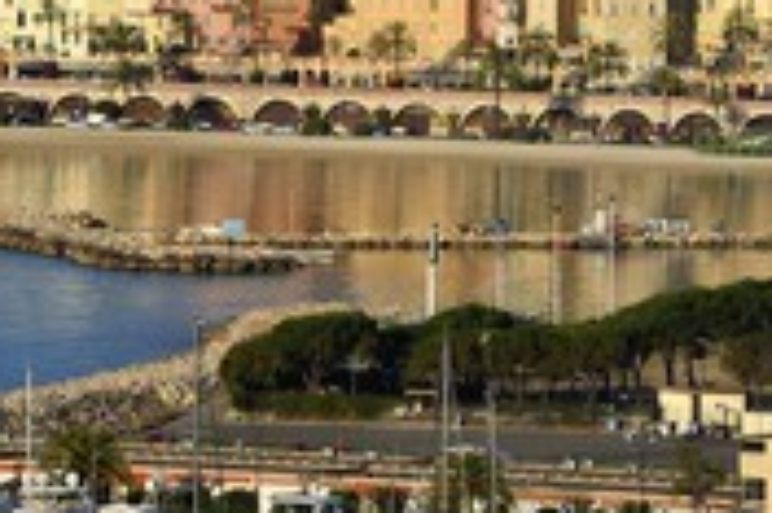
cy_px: 61
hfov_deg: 4.7
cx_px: 123
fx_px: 9448
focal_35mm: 441
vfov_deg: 3.1
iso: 200
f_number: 13
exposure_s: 1/250
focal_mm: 185
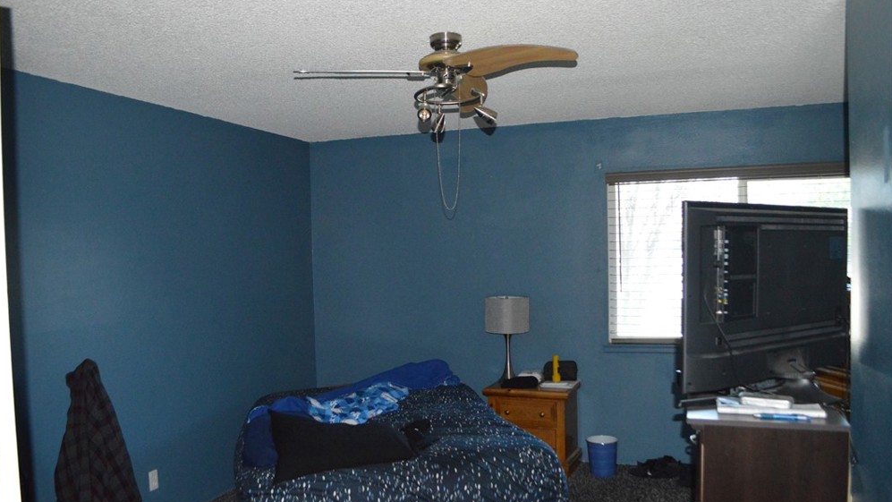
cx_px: 438
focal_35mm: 29
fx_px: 686
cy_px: 274
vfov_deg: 40.2
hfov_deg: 66.1
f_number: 3.5
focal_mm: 18
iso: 2800
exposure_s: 1/60
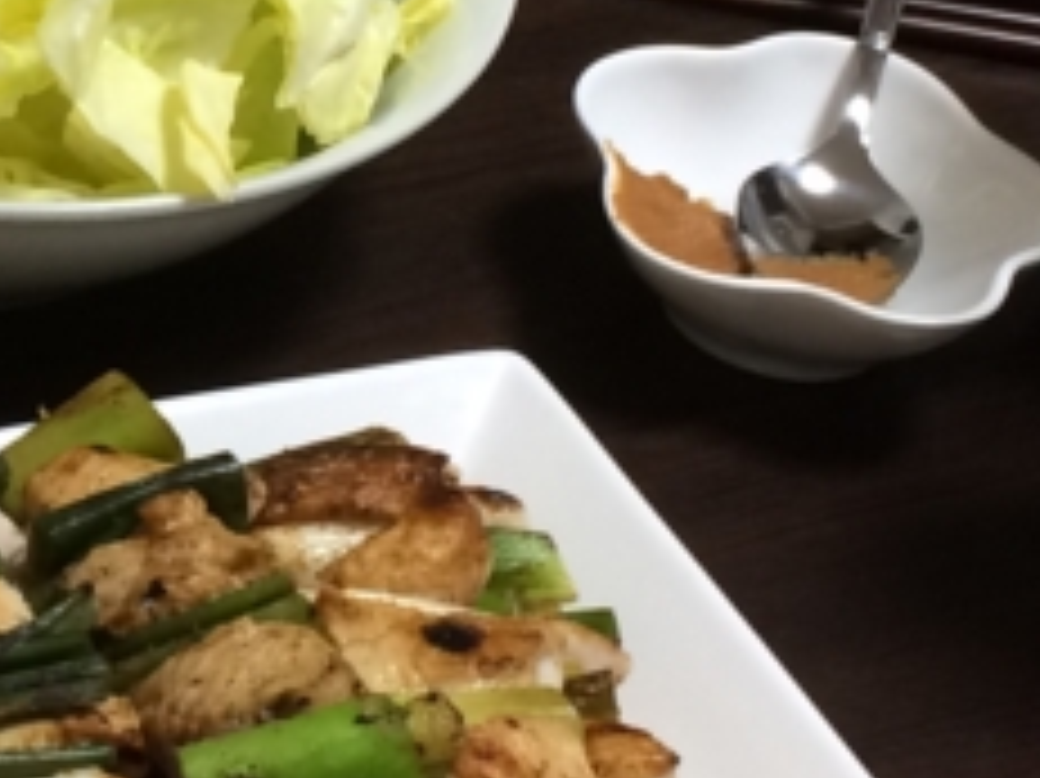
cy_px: 211
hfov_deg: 14.6
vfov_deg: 11.1
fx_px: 3994
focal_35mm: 133
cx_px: -9
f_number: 2.2
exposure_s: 1/30
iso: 100
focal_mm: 4.12
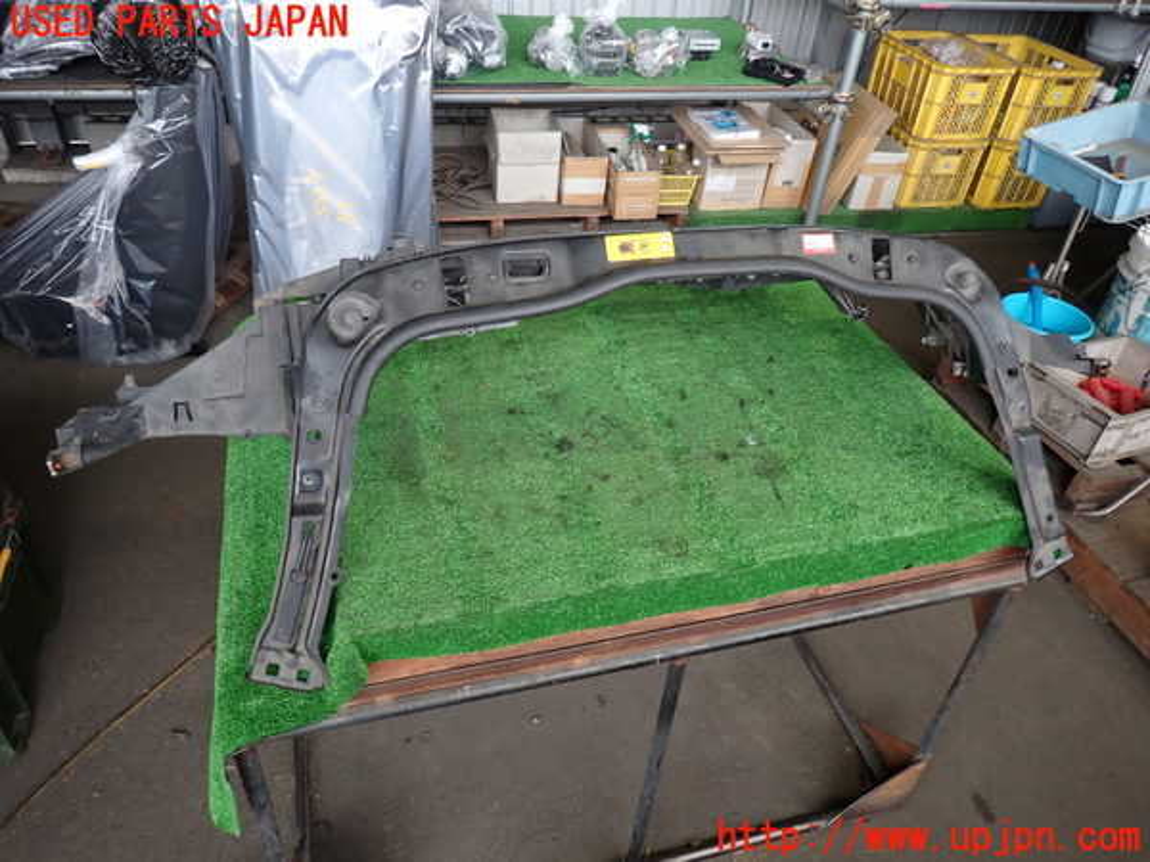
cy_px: 431
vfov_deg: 54.9
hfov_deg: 69.4
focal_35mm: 25
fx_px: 831
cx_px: 575
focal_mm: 4.5
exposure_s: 1/60
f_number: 2
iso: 100
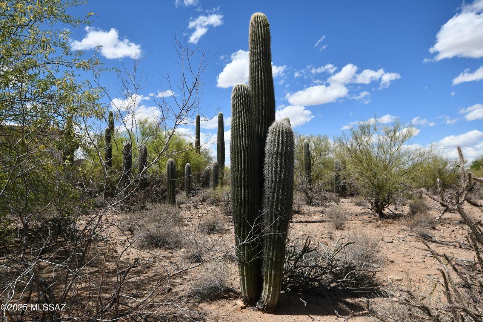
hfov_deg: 69.4
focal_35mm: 26
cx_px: 242
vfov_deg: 49.6
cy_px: 161
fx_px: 349
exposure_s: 1/320
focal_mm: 13
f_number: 9
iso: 100
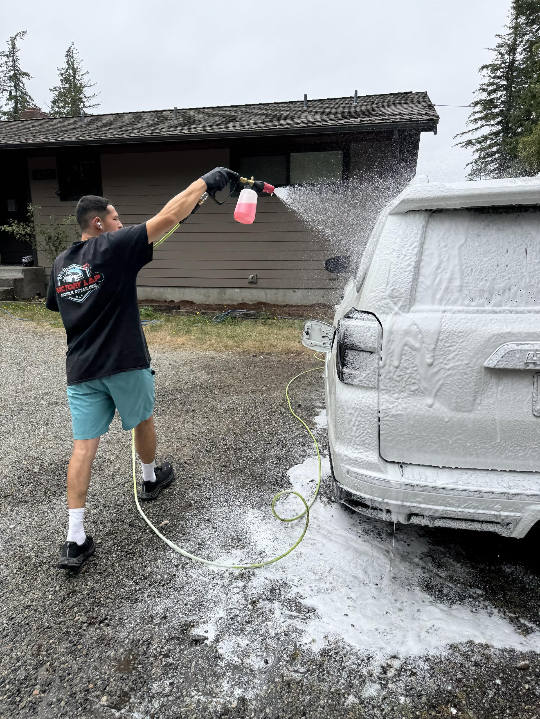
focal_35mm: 24
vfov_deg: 71.6
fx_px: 499
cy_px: 360
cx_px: 270
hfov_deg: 56.8
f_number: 1.78
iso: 80
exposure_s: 1/1818
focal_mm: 6.76
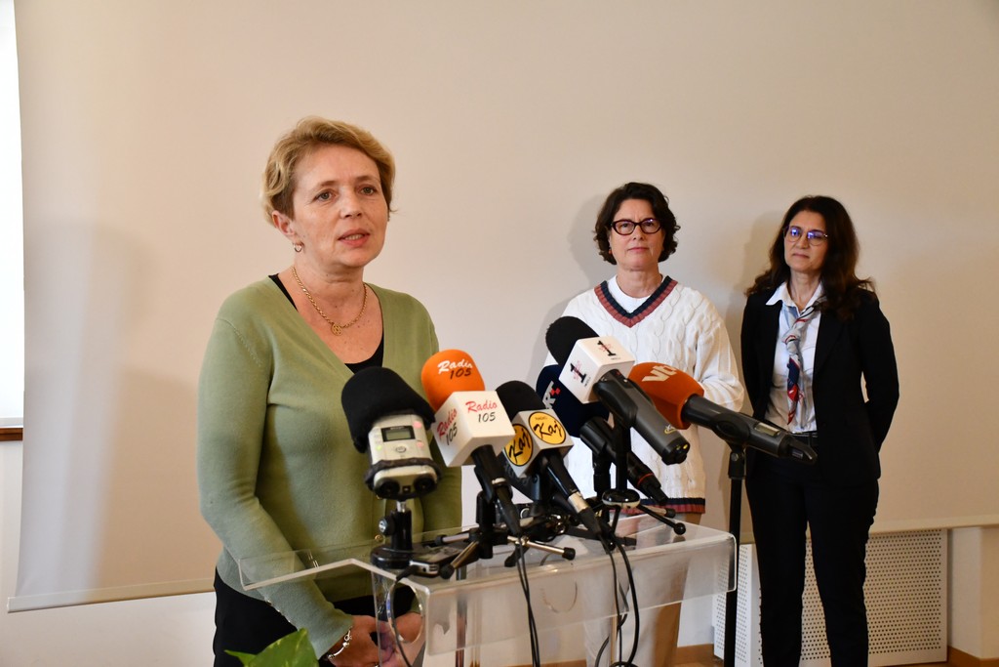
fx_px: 1249
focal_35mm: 45
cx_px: 500
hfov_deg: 43.6
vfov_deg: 29.9
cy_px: 334
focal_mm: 30
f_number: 4
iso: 2800
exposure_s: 1/125
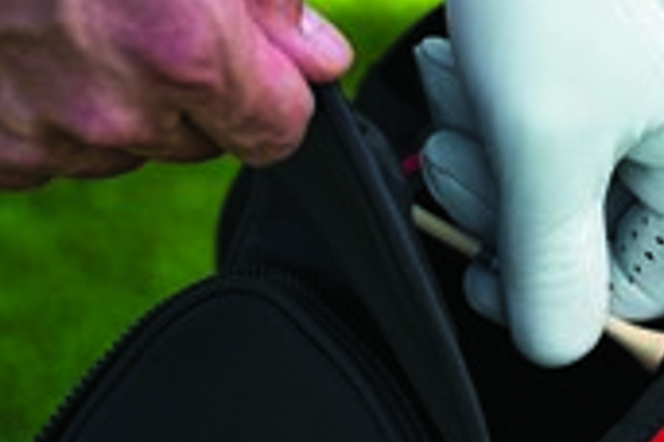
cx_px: 672
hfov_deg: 6.5
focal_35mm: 315
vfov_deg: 4.4
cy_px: 231
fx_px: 5810
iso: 125
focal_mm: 135
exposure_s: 1/320
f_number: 5.6
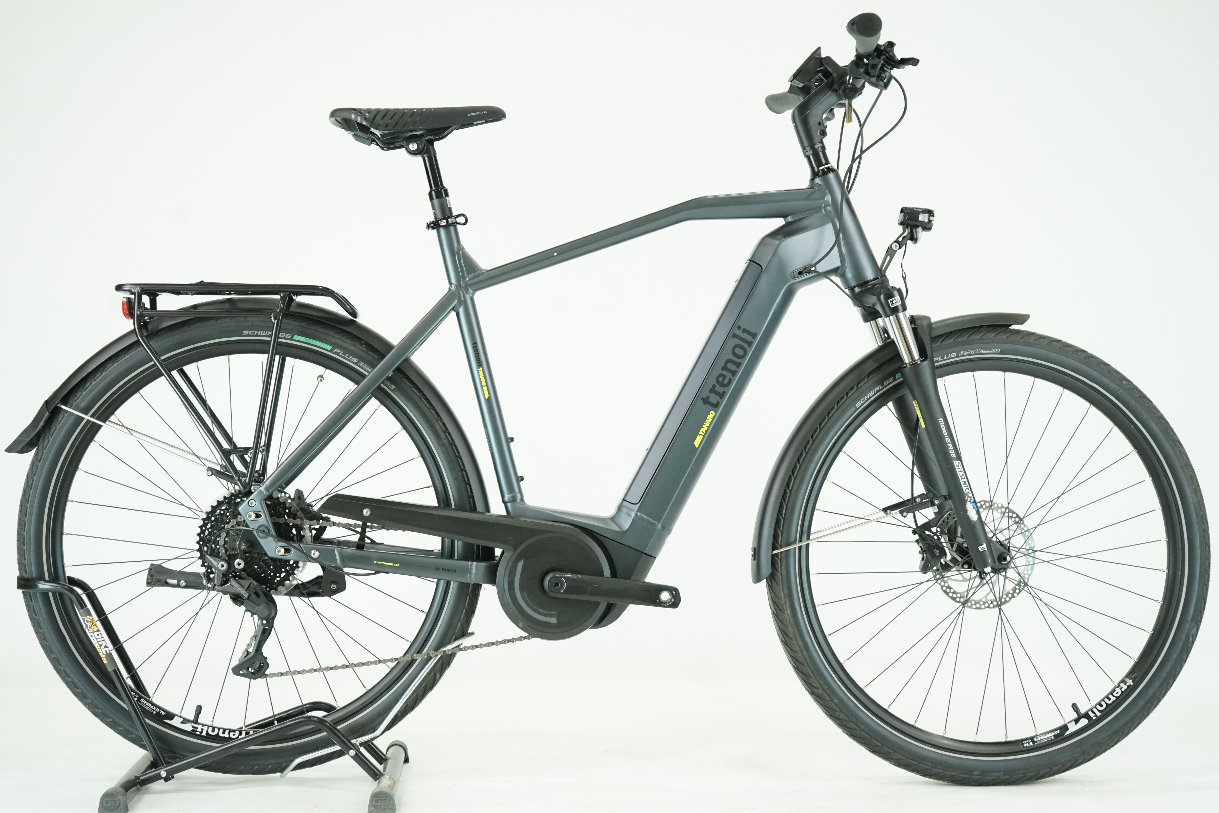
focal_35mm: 56
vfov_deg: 24.2
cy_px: 406
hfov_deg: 35.6
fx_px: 1896
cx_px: 610
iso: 2500
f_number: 5.6
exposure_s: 1/200
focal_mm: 56
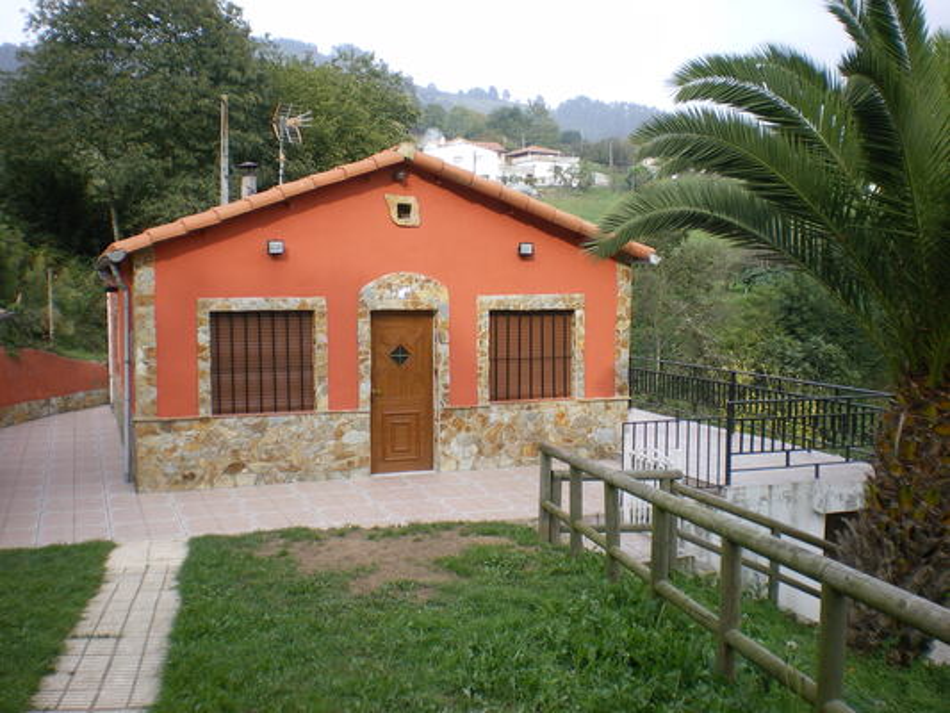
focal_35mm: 36
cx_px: 475
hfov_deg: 51.3
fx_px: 988
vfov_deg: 39.7
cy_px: 356
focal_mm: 6.3
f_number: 4.6
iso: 50
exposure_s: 1/125
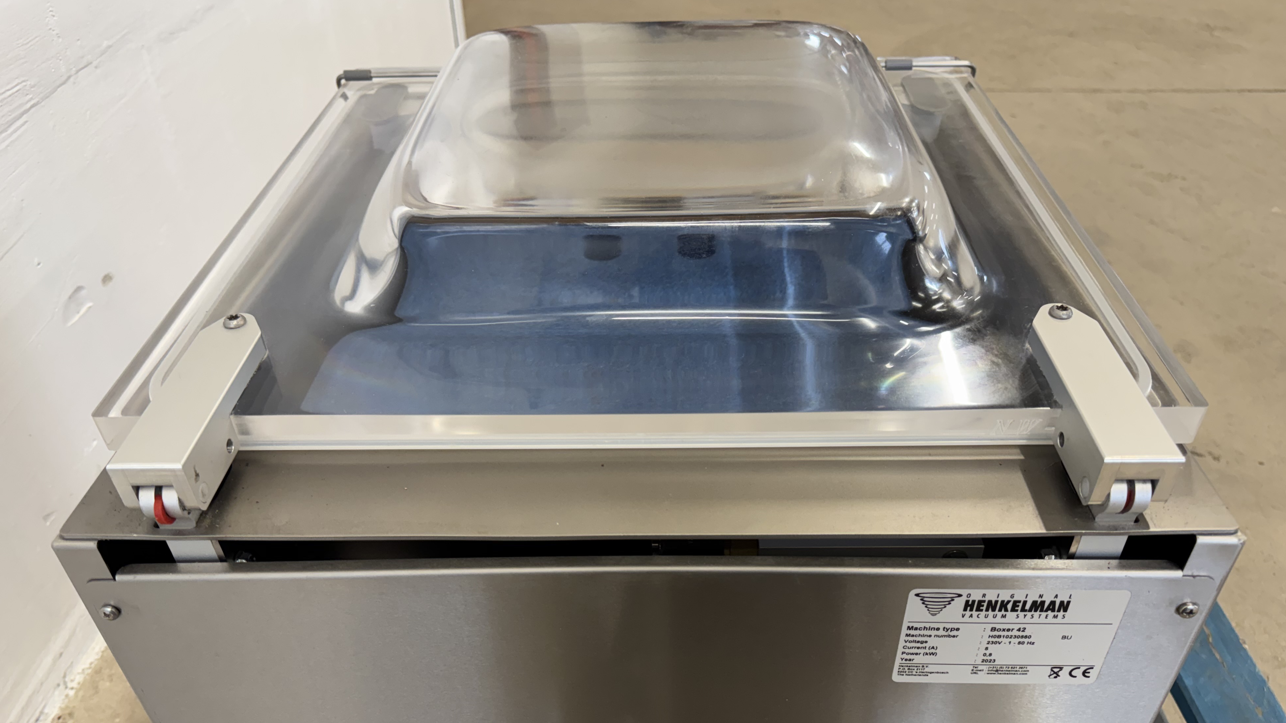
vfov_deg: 42.3
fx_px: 921
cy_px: 480
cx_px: 651
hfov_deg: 69.9
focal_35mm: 27
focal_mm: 6.76
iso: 200
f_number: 1.78
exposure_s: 1/100
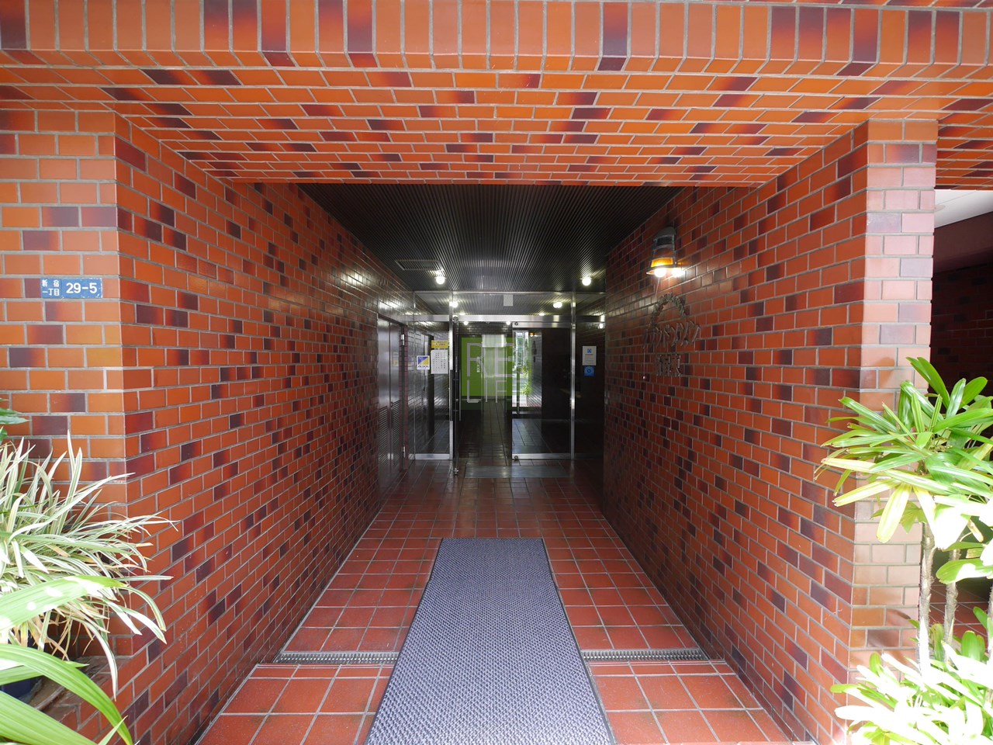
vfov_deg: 85.7
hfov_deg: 102.1
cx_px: 496
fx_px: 402
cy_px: 372
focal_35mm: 14
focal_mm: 7
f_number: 4
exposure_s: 1/60
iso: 320
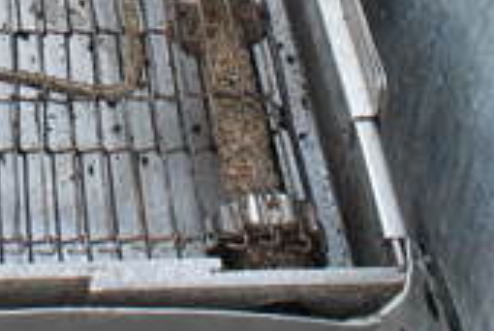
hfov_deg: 19.7
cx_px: -105
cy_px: -177
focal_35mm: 97
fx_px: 1333
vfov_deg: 13.3
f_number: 10
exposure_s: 1/400
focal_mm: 18
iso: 6400
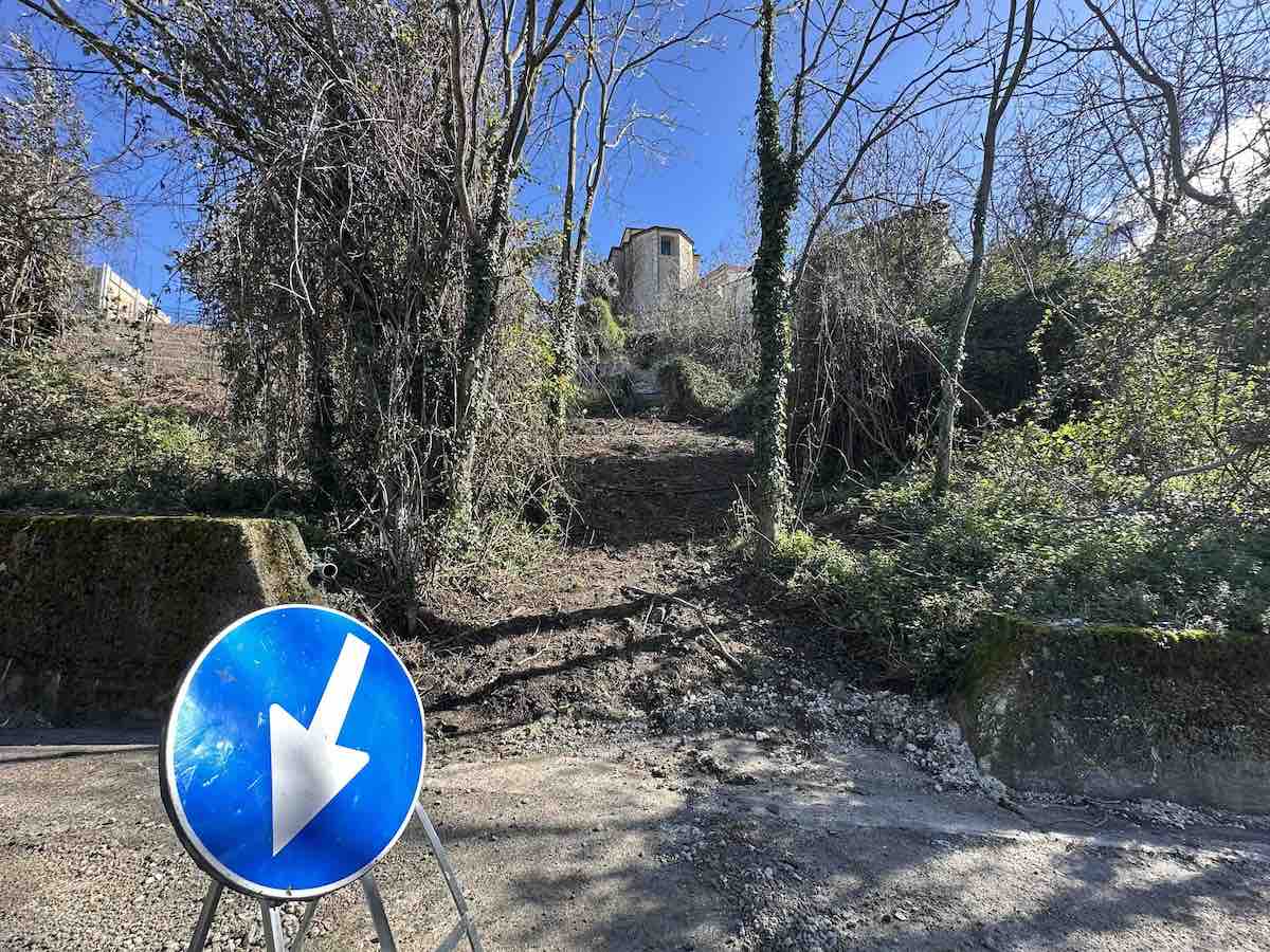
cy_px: 476
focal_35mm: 14
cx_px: 635
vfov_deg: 85.7
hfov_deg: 102.1
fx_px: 514
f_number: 2.2
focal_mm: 2.22
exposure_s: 1/257
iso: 40
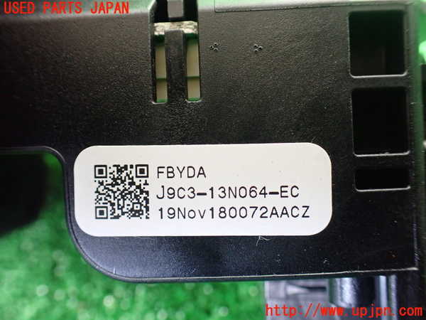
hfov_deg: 60.0
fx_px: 369
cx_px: 213
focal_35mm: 30
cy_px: 160
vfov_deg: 46.8
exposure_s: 1/100
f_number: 2.3
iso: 800
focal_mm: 5.4
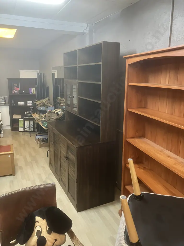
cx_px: 92
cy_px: 123
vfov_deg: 63.4
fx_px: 198
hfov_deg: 49.7
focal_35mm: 28
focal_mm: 3.99
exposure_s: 1/50
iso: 200
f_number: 1.8
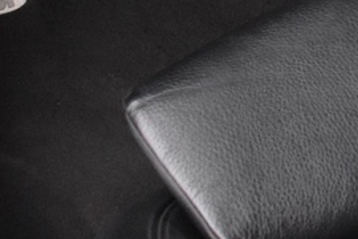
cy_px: -270
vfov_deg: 8.0
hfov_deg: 11.2
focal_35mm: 162
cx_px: 780
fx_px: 1611
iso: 3200
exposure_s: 1/20
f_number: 3.5
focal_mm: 18
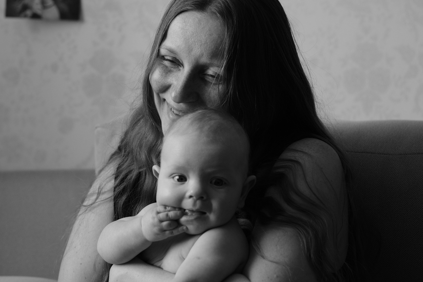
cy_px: 101
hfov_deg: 17.8
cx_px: 224
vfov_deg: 11.9
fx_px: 1351
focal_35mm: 115
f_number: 3.2
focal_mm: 56
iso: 640
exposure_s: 1/250
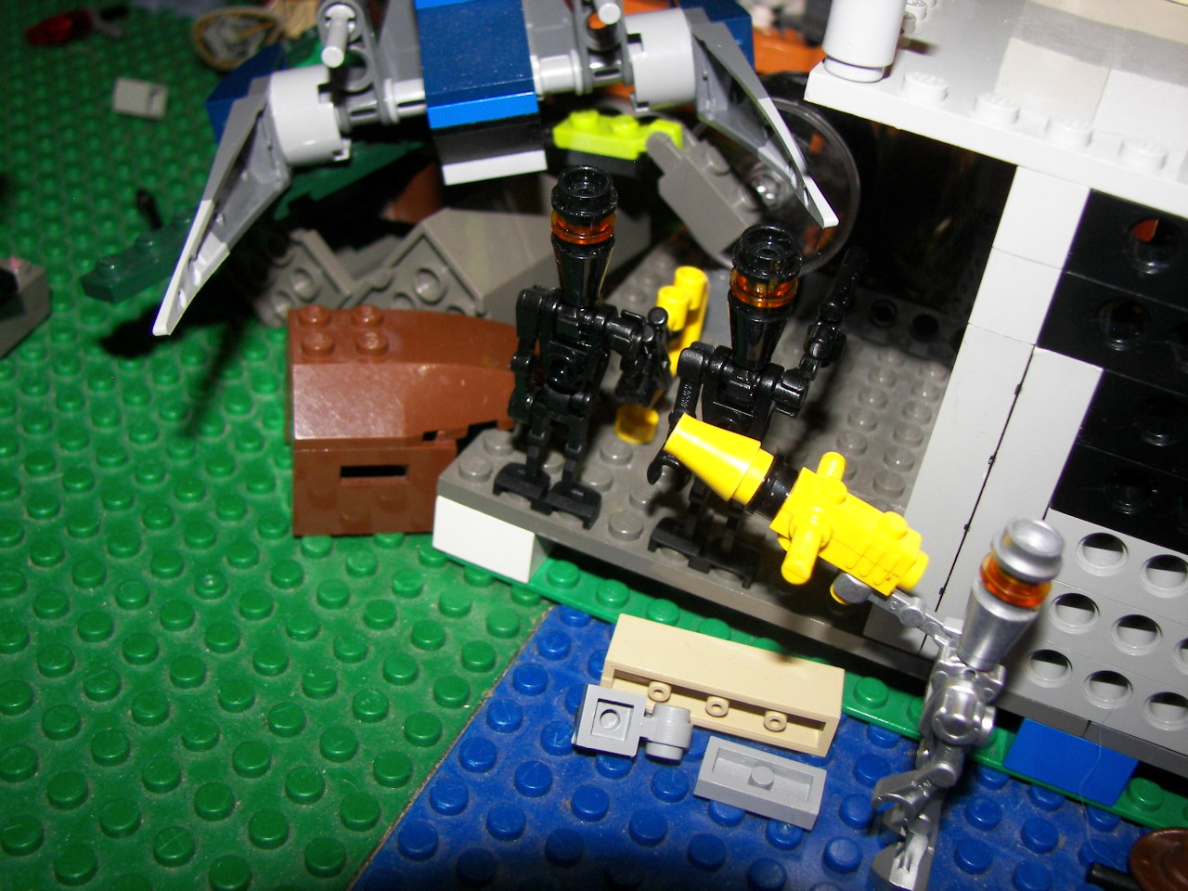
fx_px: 1235
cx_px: 594
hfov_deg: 51.4
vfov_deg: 39.7
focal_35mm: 36
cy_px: 446
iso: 100
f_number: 2.8
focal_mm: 6
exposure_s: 1/30
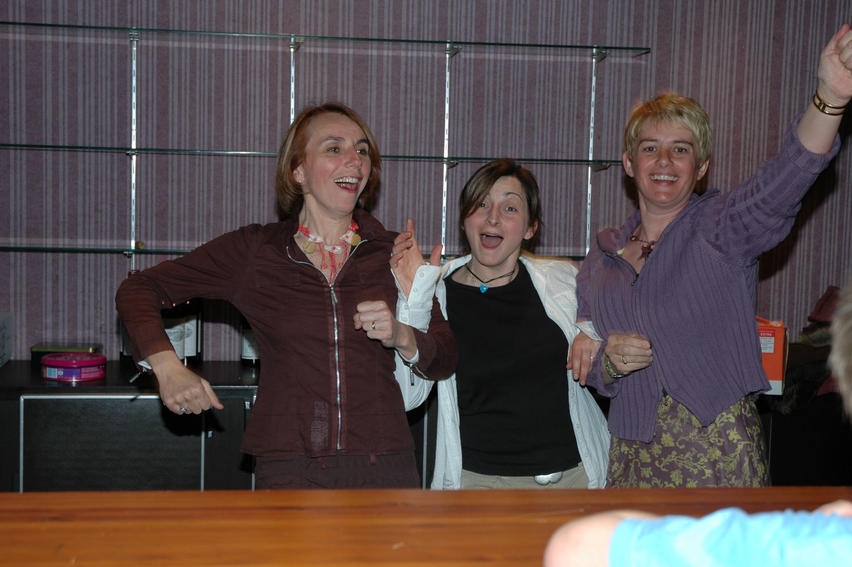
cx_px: 426
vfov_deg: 23.7
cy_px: 284
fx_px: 1348
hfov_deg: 35.1
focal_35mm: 57
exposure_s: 1/60
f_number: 4.2
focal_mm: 38
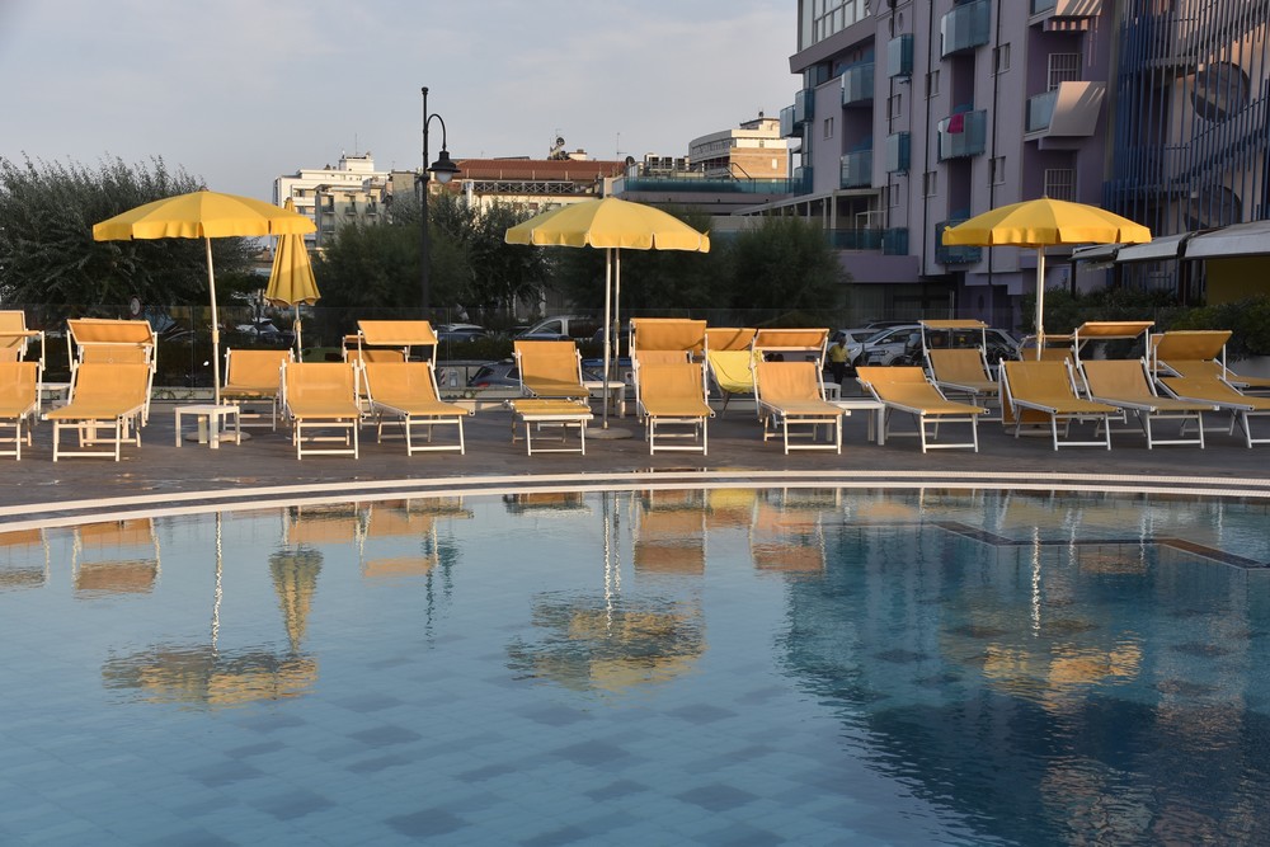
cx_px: 635
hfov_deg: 35.0
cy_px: 424
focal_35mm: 57
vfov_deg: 23.8
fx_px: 2011
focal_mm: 38
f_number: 8
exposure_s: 1/200
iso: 200
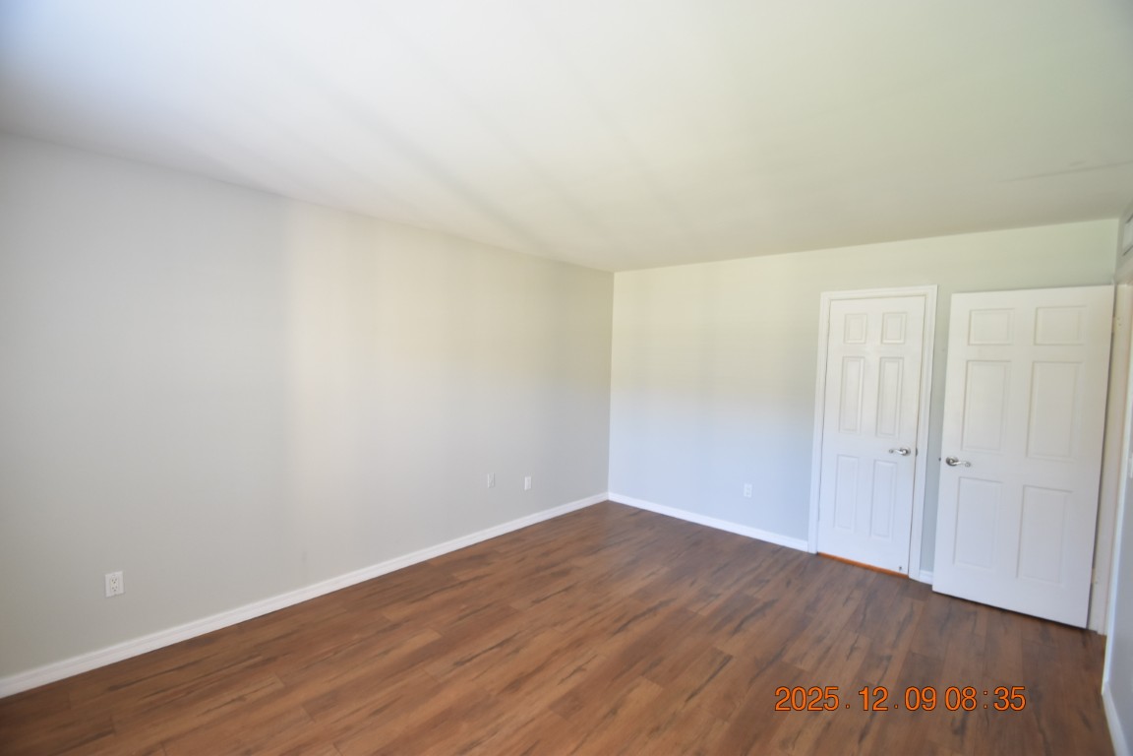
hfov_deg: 100.4
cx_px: 566
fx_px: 472
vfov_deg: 77.3
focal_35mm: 15
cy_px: 378
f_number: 3.5
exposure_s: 1/30
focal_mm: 10
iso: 800
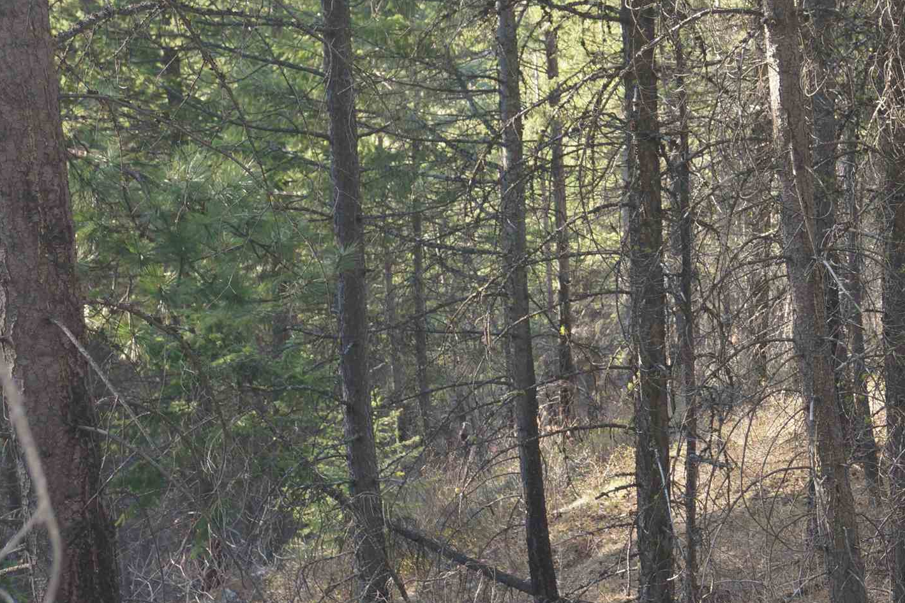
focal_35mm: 91
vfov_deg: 15.0
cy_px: 447
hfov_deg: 21.8
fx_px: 2287
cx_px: 834
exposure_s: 1/60
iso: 125
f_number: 4.5
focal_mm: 28
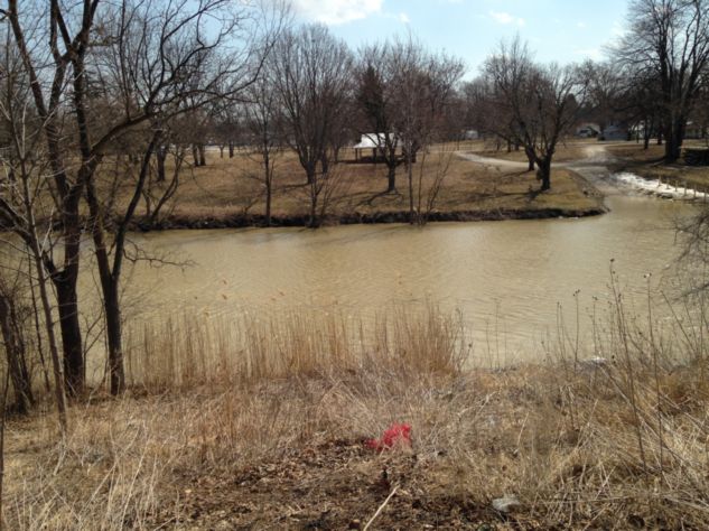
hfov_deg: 55.4
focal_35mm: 33
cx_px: 354
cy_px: 266
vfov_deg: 42.9
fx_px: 676
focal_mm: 4.12
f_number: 2.4
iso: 50
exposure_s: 1/1748
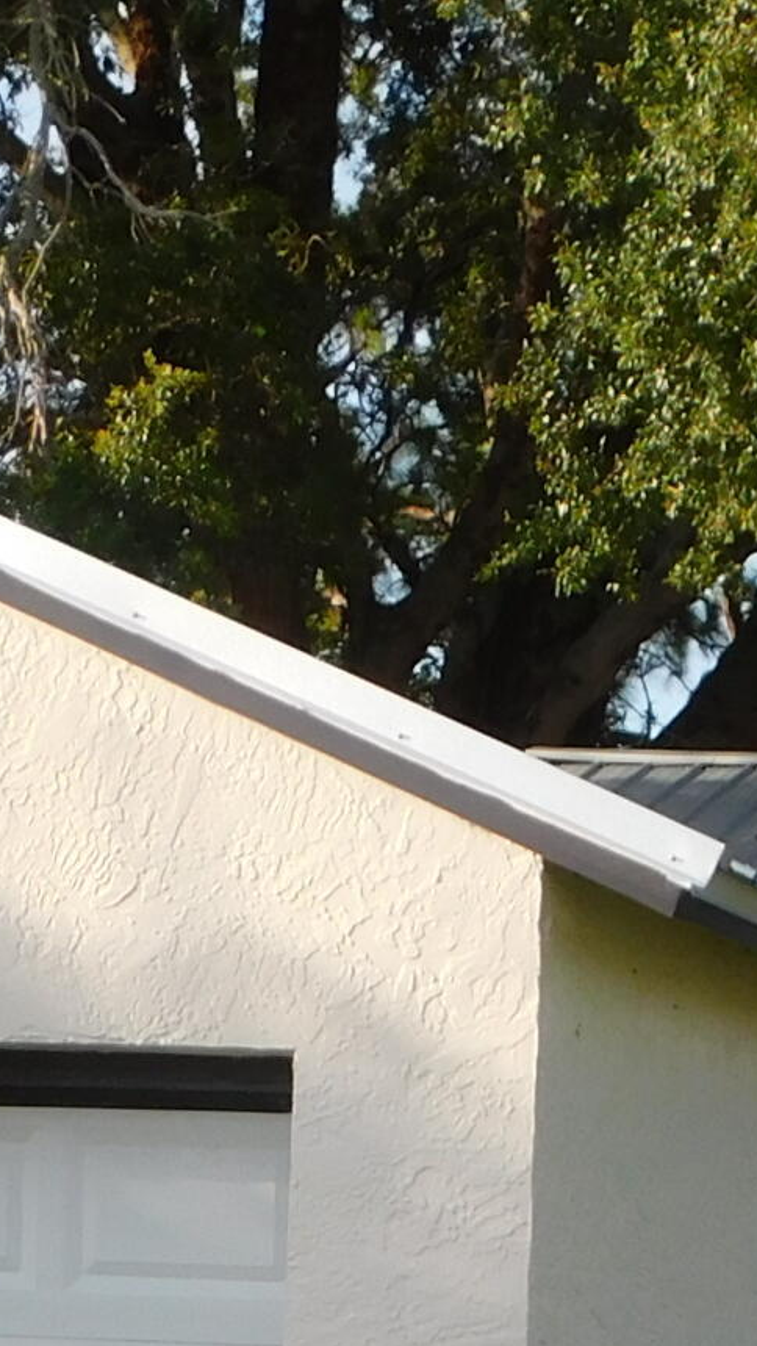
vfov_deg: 17.7
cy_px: 1711
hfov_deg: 10.3
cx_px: 1070
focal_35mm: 114
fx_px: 4066
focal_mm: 5.3
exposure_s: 1/640
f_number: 3.2
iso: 125
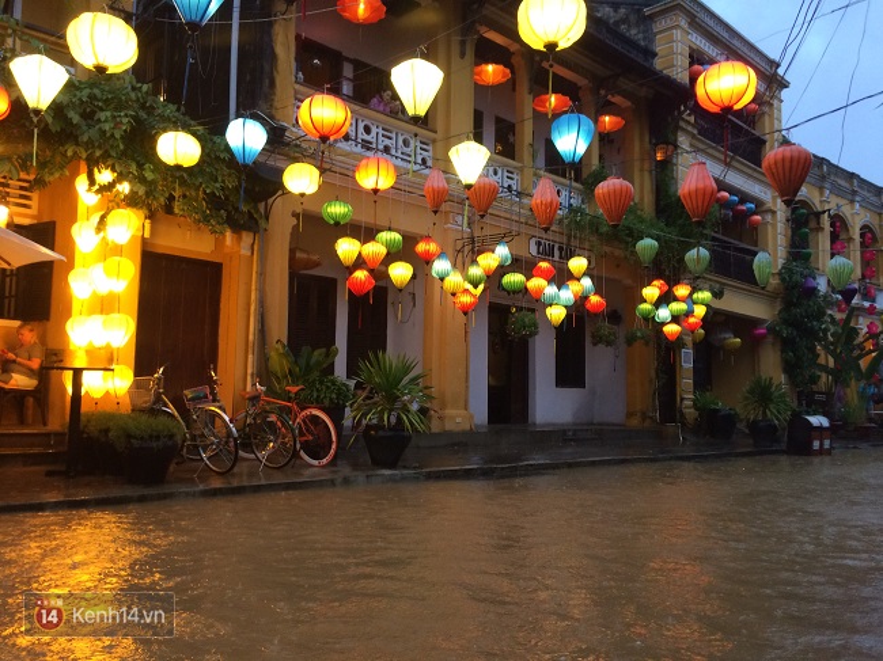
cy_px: 330
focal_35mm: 29
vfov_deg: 48.2
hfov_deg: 61.7
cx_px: 442
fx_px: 739
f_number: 2.2
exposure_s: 1/33
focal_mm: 4.15
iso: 160
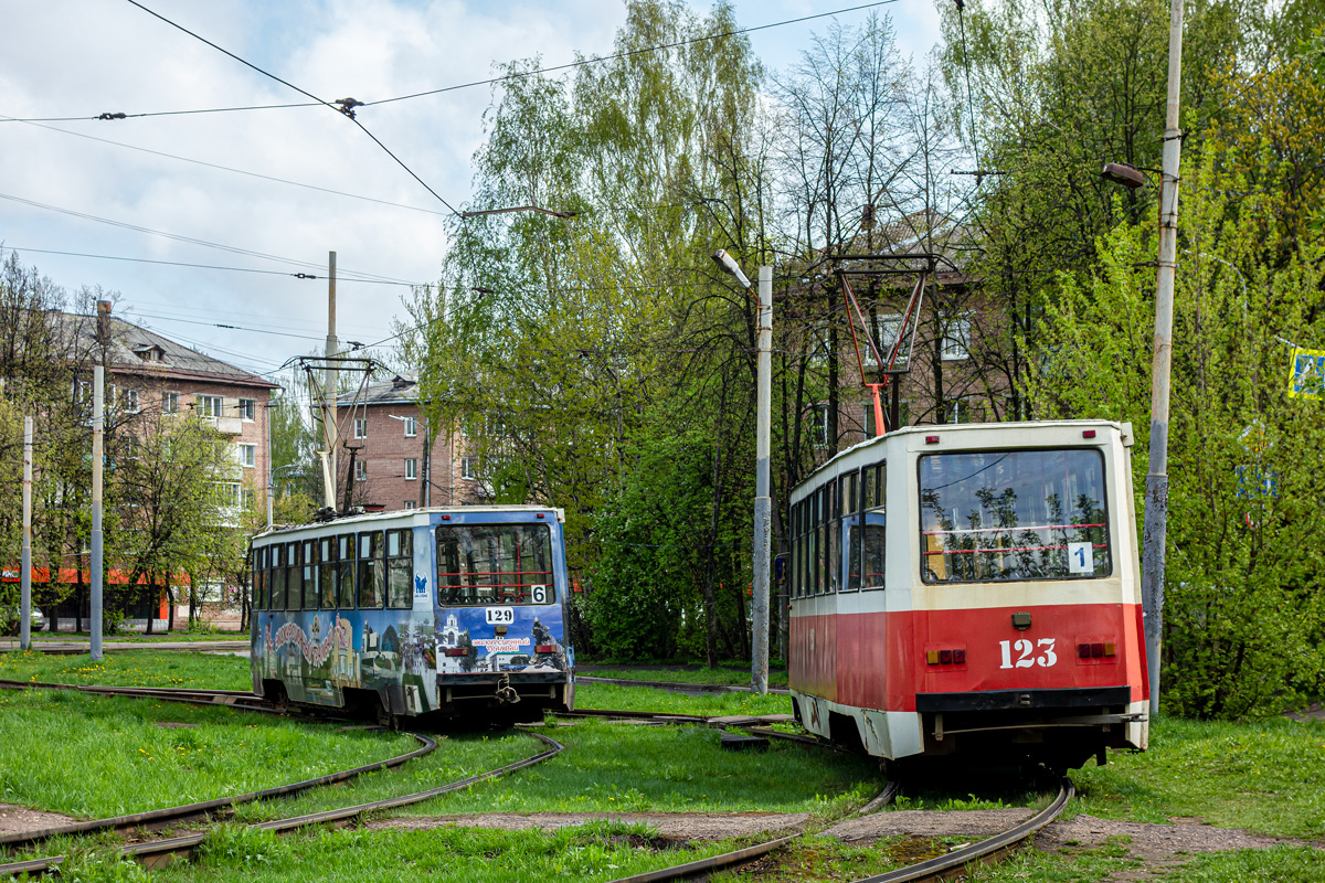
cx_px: 662
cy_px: 442
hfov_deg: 25.4
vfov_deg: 17.1
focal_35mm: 80
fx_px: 2944
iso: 125
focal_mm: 29.8
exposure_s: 1/400
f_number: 5
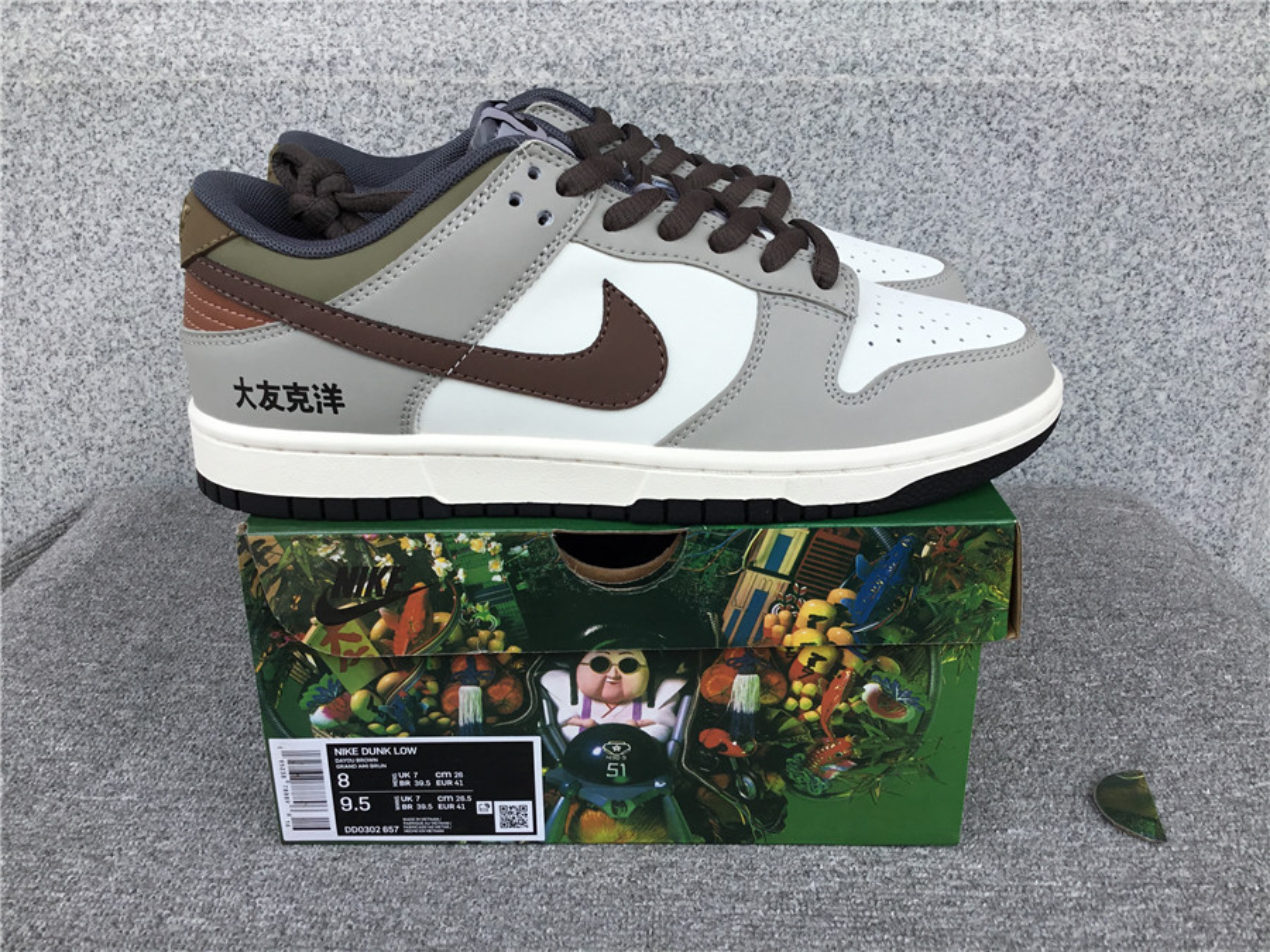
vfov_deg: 45.4
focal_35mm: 31
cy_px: 476
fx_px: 1137
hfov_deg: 58.4
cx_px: 635
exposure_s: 1/468
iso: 25
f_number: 2.4
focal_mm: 3.3
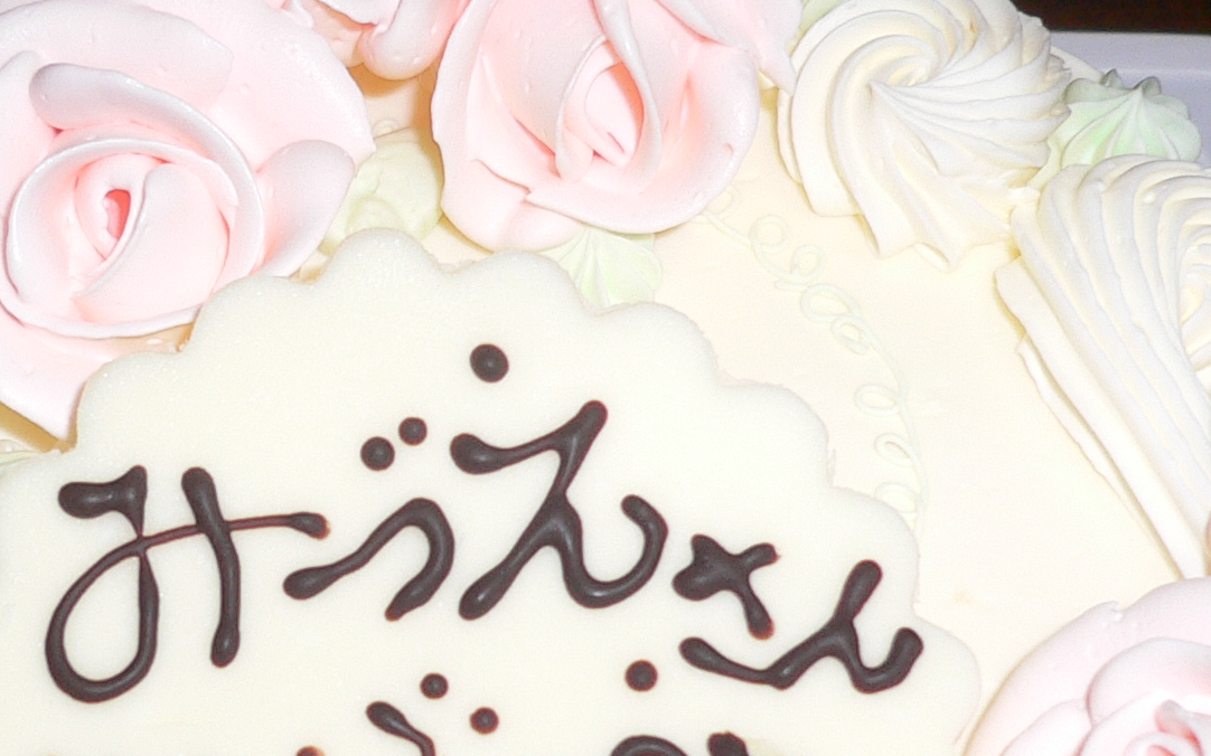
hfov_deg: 26.0
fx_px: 2607
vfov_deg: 16.3
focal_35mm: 79
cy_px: 658
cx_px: 379
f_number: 2.8
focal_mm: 5.8
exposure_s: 1/60
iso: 100
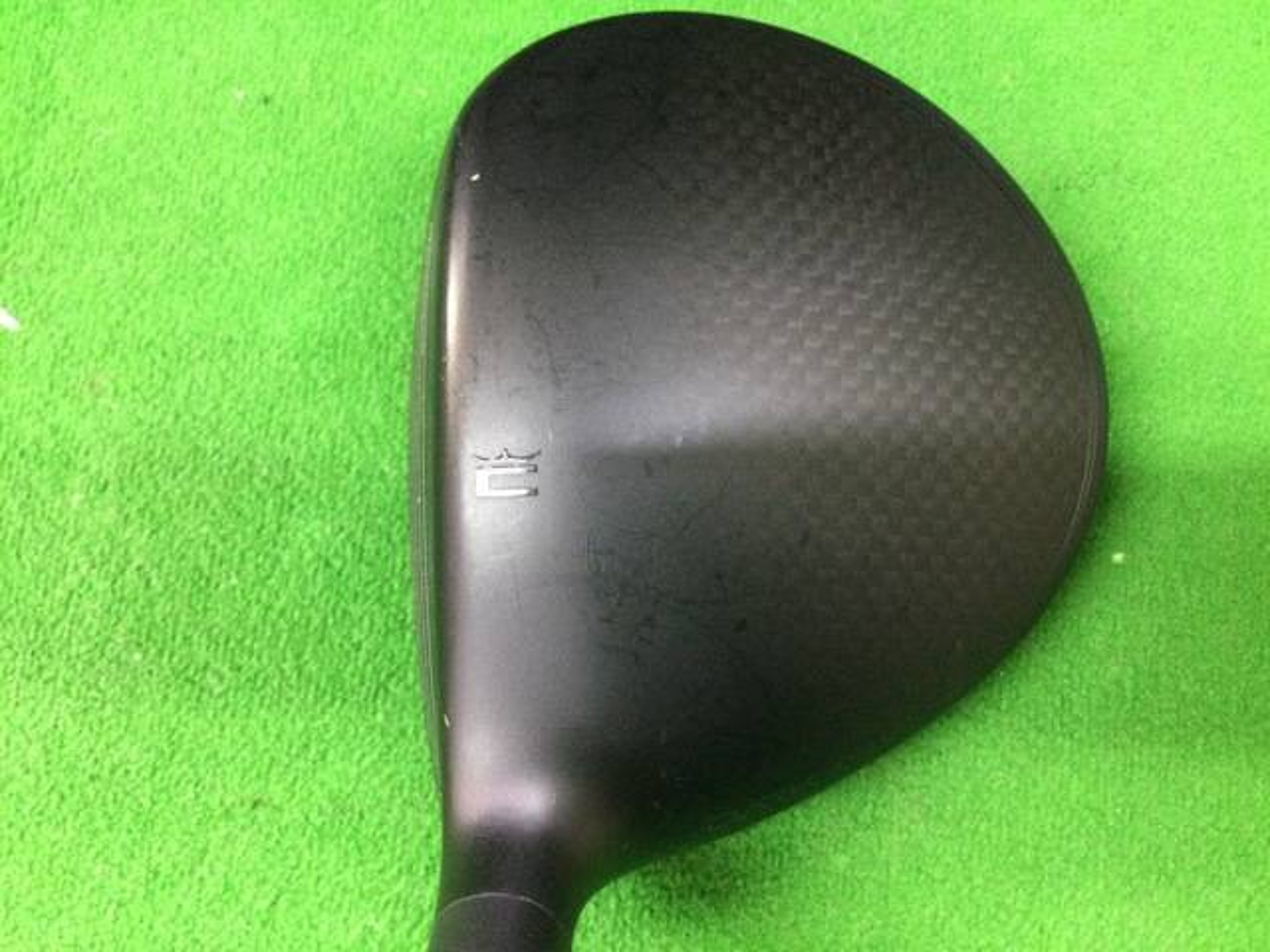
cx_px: 635
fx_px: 1137
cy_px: 476
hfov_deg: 58.4
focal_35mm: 31
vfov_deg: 45.4
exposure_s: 1/15
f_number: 2.4
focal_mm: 3.3
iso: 200
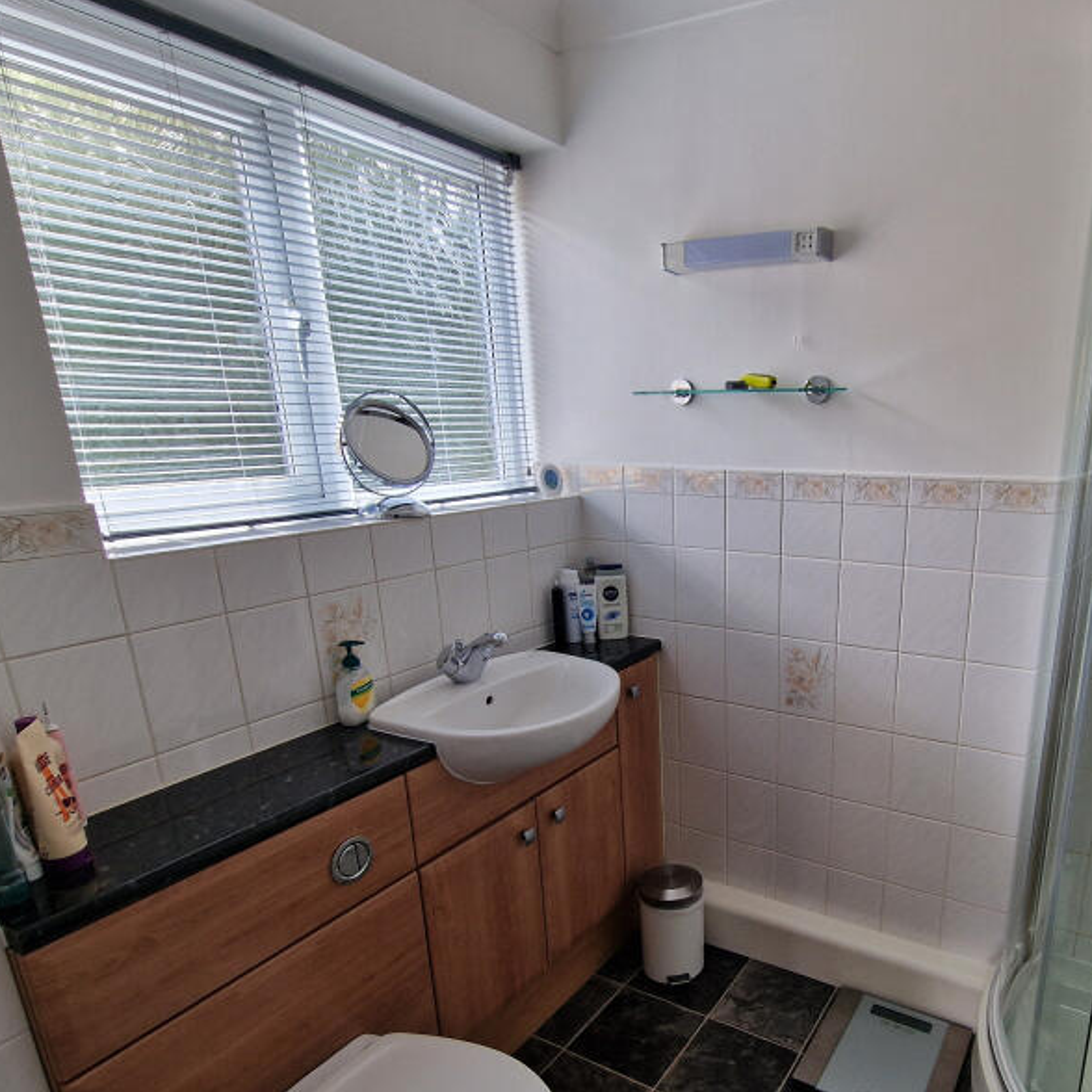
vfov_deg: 73.9
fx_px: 714
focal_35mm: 20
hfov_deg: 72.1
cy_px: 663
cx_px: 748
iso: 64
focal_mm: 2.2
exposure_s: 1/50
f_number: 2.2
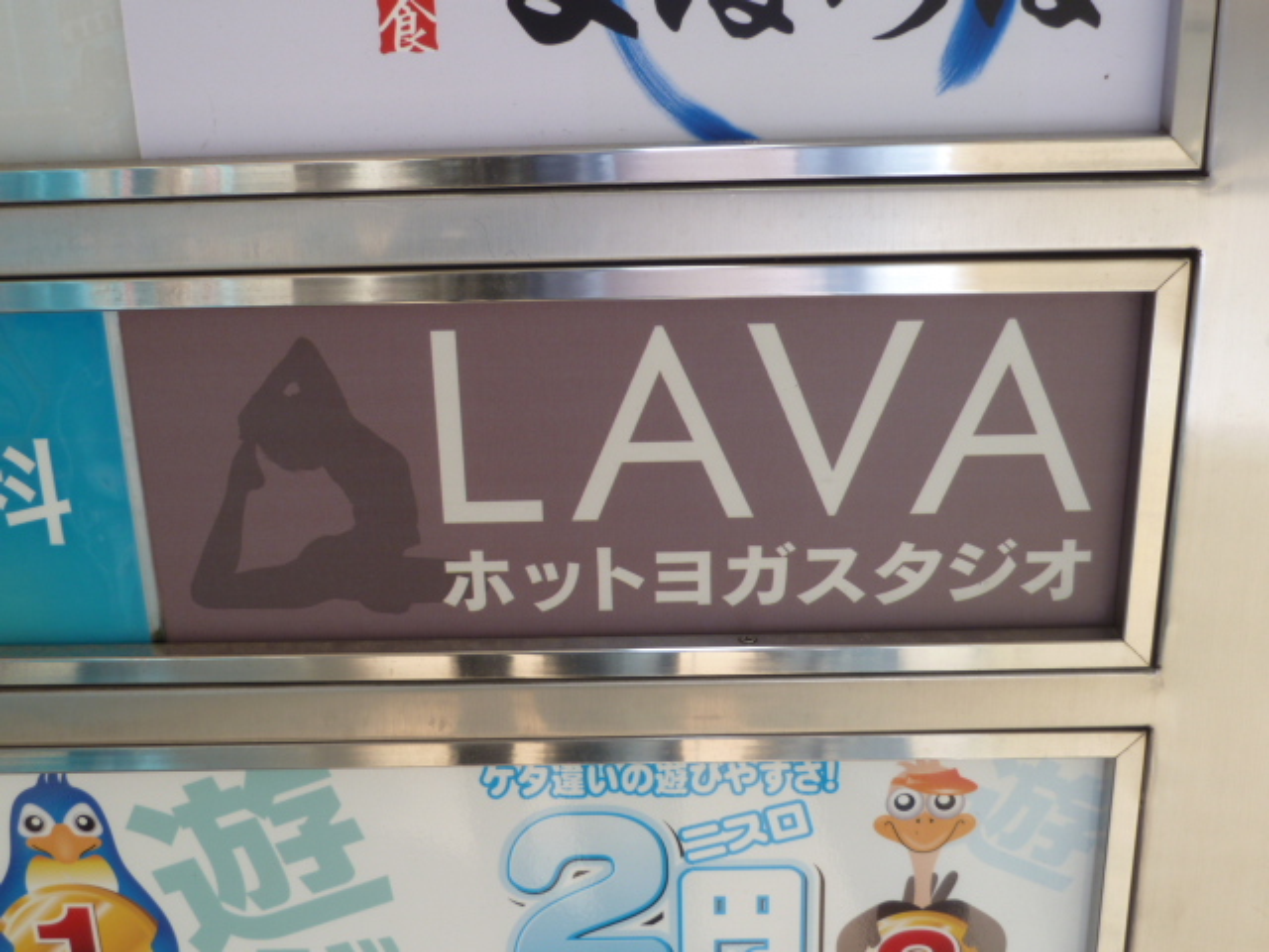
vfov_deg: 32.9
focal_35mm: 44
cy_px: 476
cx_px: 634
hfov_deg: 42.9
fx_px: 1613
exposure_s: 1/60
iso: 80
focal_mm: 7.3
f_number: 3.7
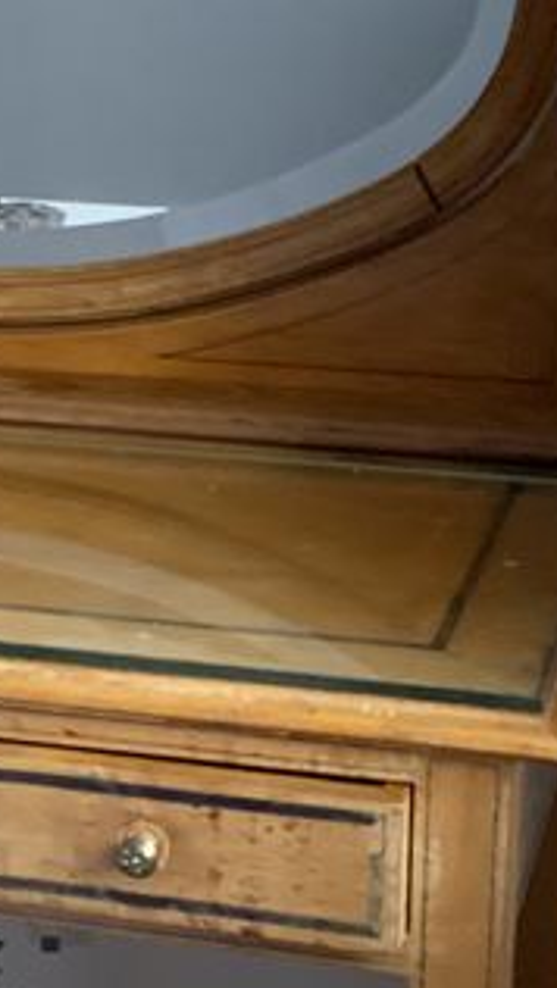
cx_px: 41
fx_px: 2623
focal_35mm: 100
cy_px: 519
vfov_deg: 21.3
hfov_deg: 12.0
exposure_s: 1/60
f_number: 1.8
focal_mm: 3
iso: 160
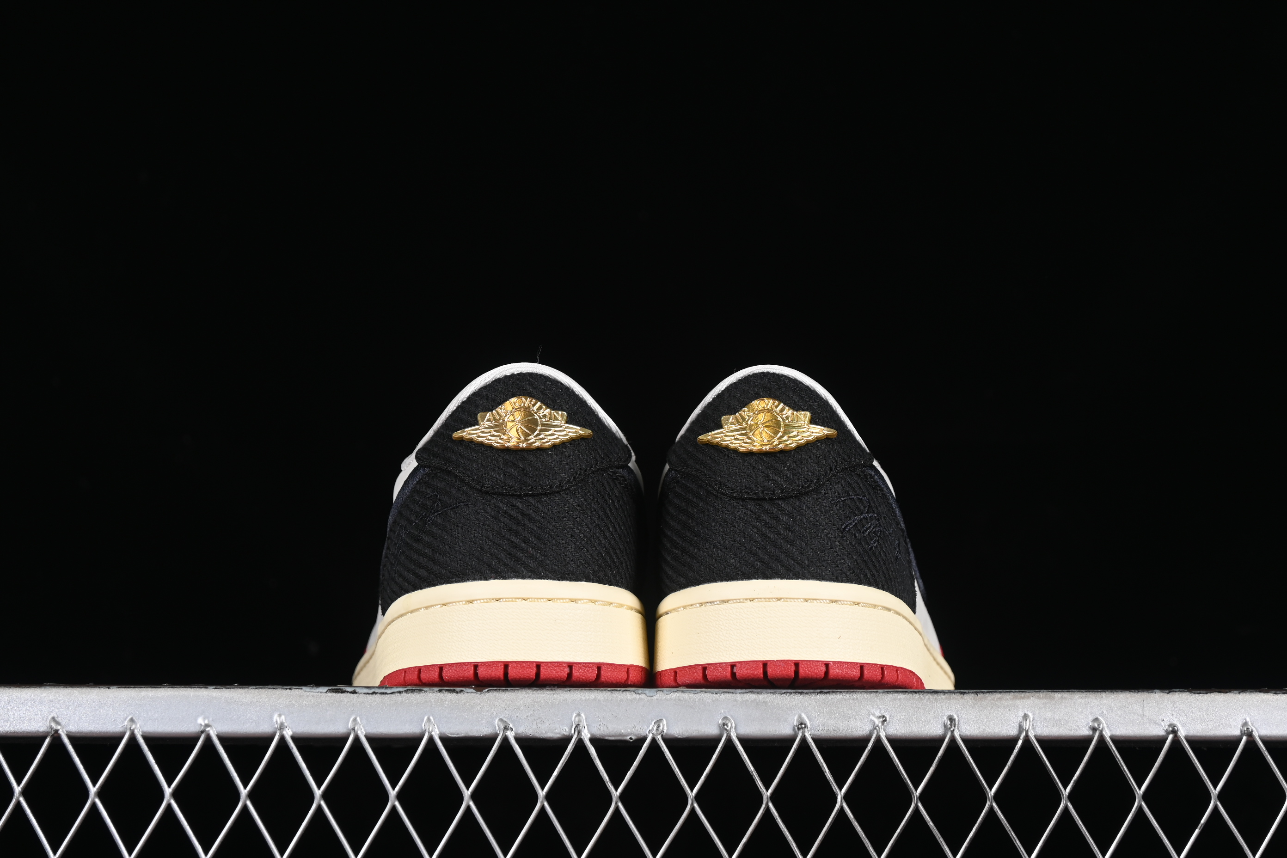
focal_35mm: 75
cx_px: 644
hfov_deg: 27.0
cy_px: 429
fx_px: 2681
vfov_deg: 18.2
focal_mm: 50
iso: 160
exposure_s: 1/60
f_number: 6.3
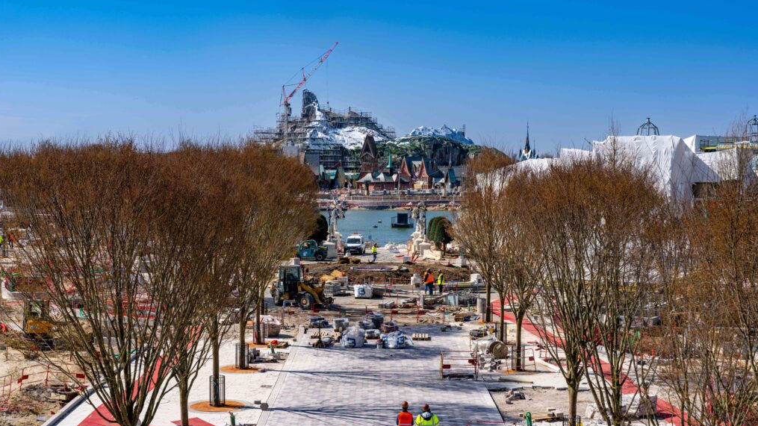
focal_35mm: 56
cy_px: 225
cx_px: 377
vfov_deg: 21.4
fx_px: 1126
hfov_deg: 37.2
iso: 100
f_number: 8
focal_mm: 53
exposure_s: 1/320
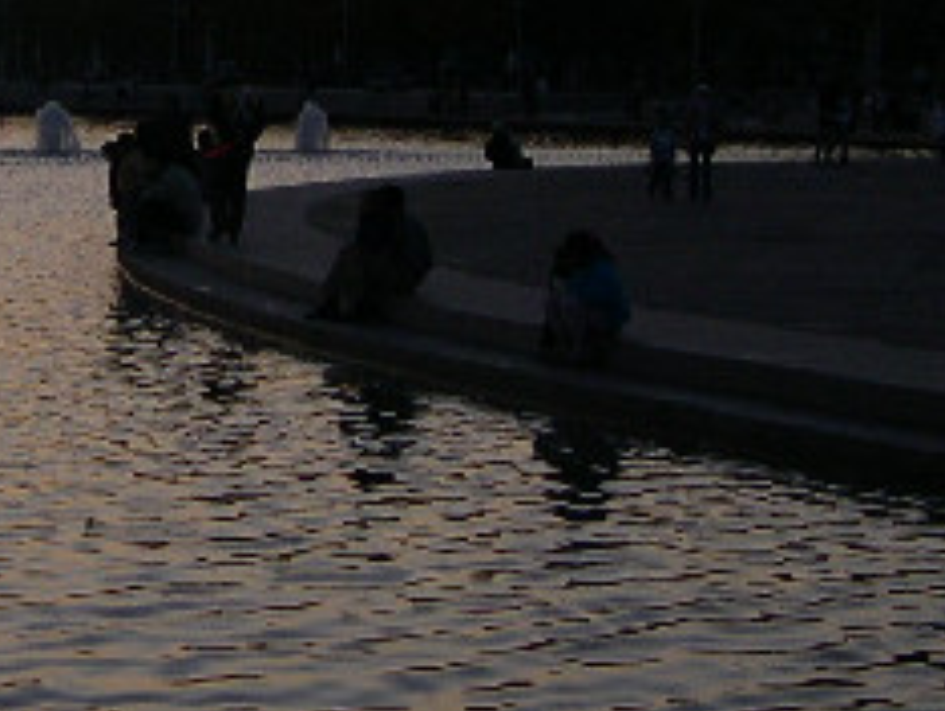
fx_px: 3771
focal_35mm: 138
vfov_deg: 10.6
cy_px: -73
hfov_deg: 14.0
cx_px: -20
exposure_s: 1/101
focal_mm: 8
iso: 100
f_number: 2.8
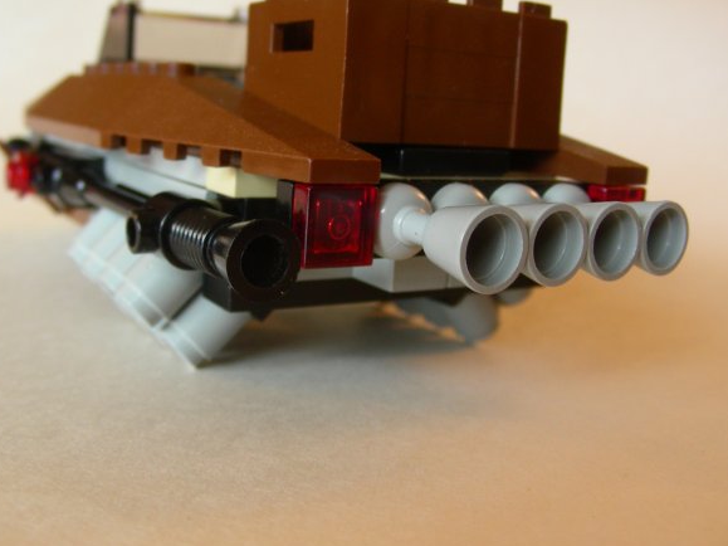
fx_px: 883
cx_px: 345
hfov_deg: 44.8
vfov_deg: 34.3
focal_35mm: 42
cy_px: 259
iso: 93
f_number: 3.5
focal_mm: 6.3
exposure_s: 1/3.9
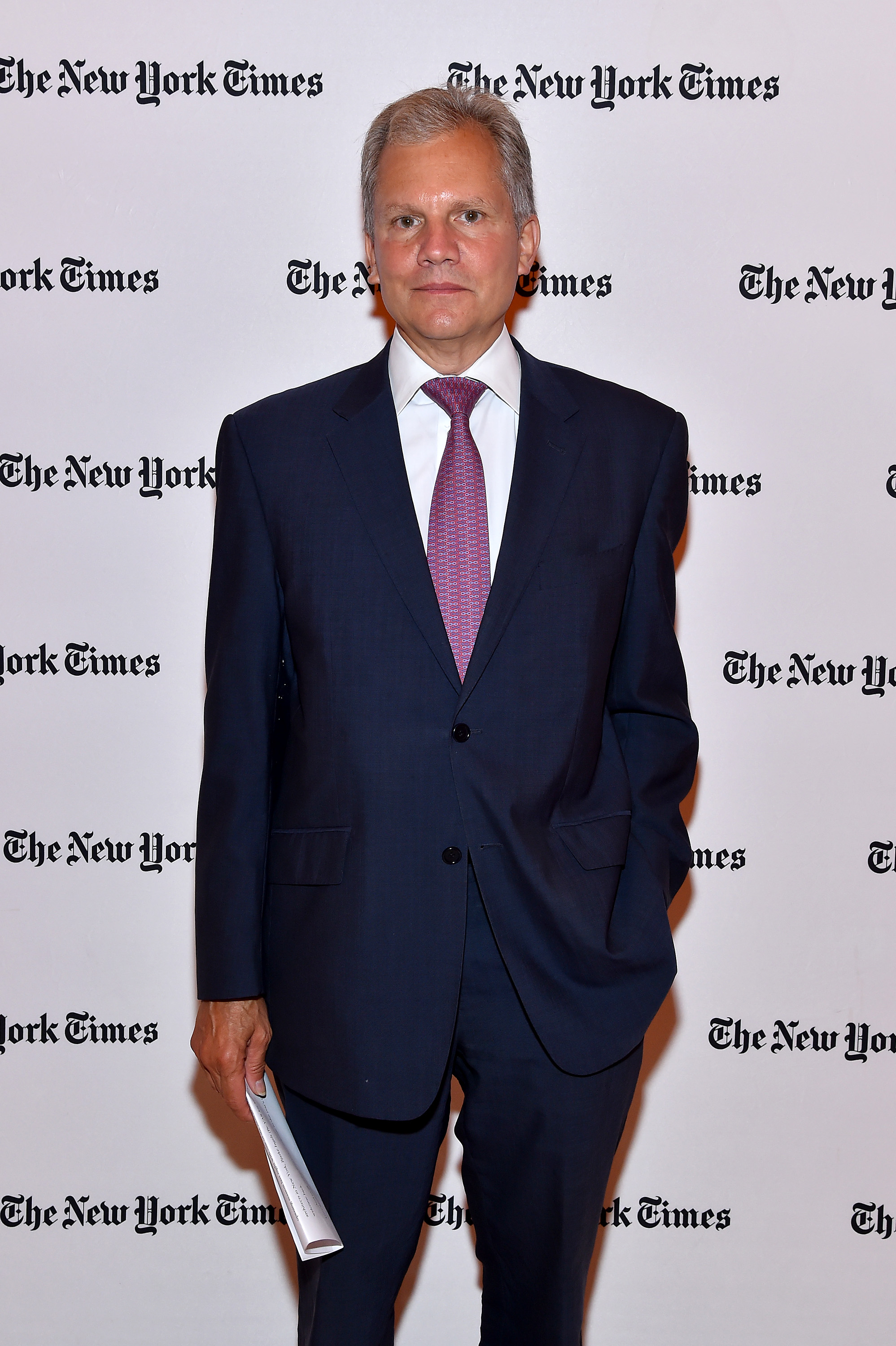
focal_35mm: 38
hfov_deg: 35.0
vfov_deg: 50.7
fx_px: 1420
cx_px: 448
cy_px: 673
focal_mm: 38
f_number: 5.6
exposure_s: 1/60
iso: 1250
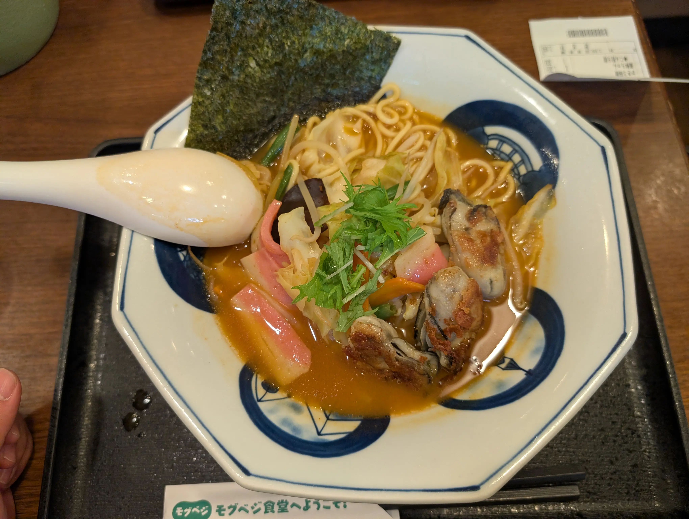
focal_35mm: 24
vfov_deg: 56.9
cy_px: 260
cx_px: 344
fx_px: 478
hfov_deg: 71.5
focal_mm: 6.9
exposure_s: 1/120
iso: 387
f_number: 1.68
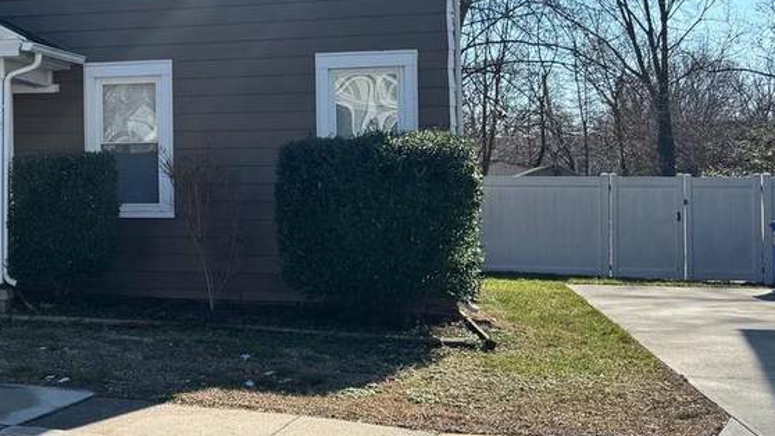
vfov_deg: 20.0
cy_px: 136
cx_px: 17
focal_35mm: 60
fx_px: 1233
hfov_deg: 32.4
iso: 80
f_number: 1.78
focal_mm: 6.76
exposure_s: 1/2959
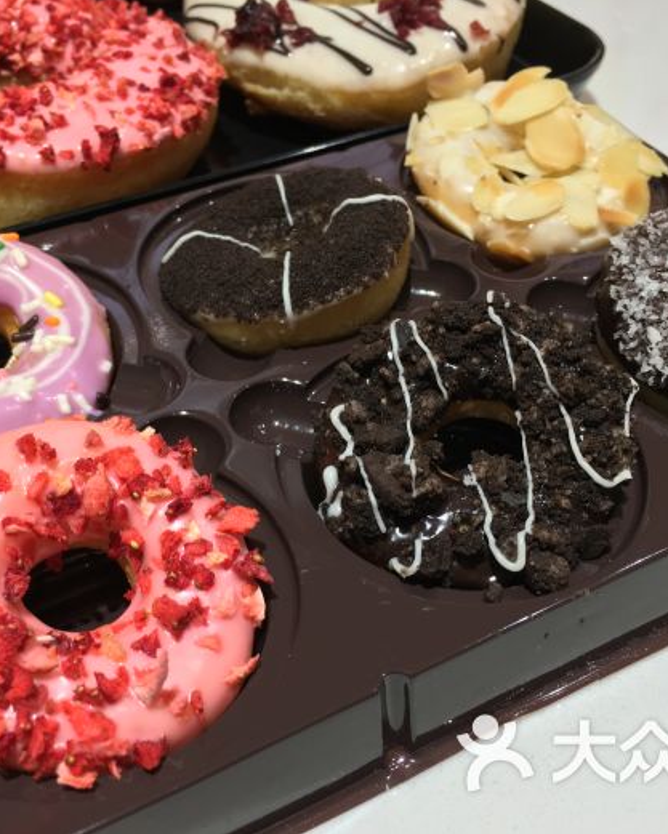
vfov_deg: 47.9
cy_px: 415
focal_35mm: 38
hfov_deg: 39.1
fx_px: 939
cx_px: 298
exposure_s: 1/33
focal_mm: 4.15
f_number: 2.2
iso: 40
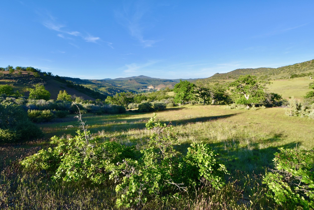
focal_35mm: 15
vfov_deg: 77.4
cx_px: 157
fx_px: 131
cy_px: 105
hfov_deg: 100.4
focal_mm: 10
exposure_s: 1/250
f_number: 8
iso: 200
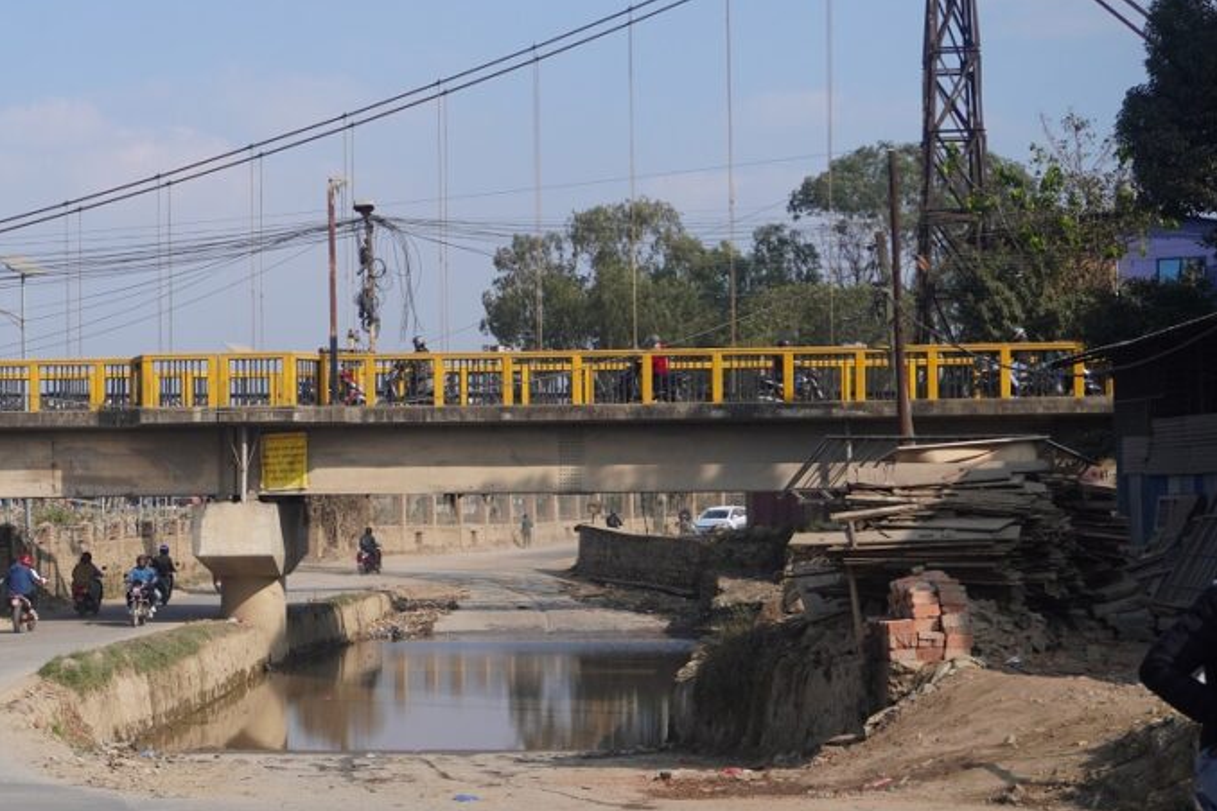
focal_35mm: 77
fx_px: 2603
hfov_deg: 26.0
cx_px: 312
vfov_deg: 17.7
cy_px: 480
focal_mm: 34
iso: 100
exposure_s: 1/640
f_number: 5.6
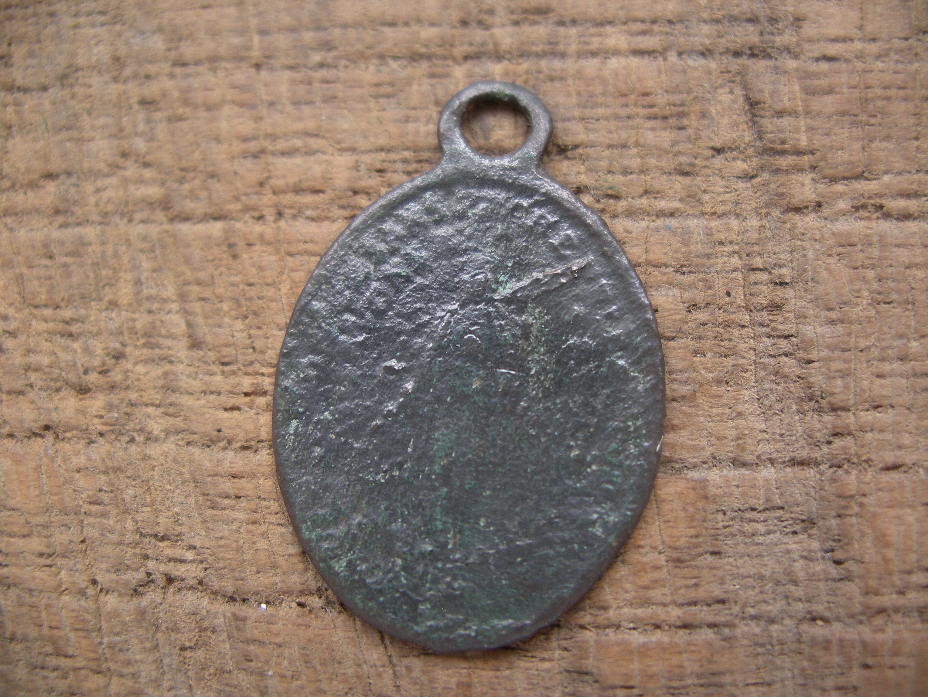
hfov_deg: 50.1
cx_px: 464
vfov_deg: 38.7
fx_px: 993
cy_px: 348
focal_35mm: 37
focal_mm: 7.8
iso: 125
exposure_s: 1/40
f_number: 2.8
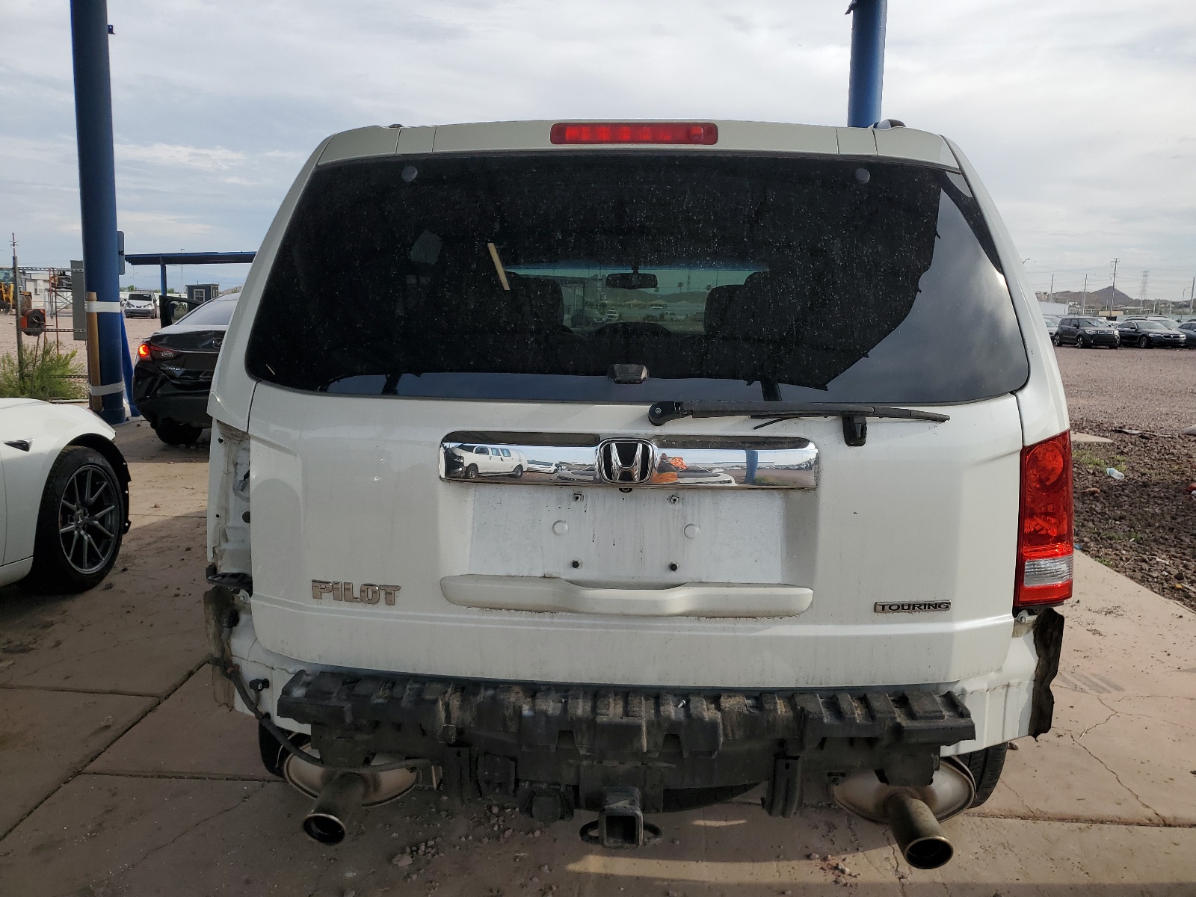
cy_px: 448
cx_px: 598
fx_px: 898
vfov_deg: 53.1
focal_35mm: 26
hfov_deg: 67.3
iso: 50
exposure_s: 1/2000
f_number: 1.5
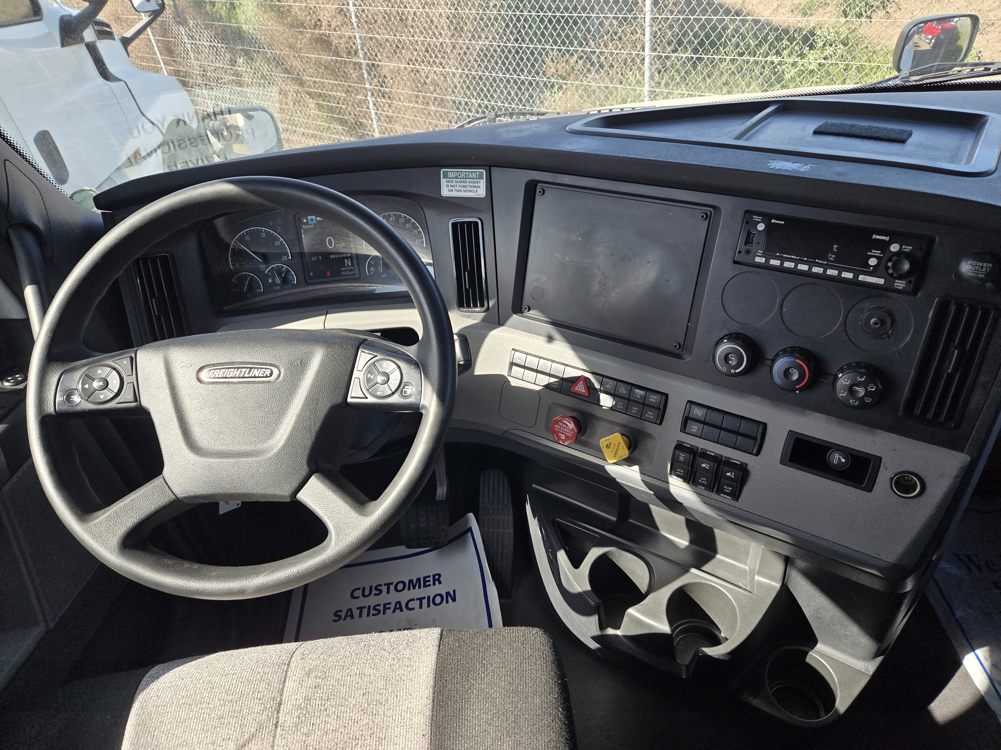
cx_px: 500
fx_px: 665
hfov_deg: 73.9
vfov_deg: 58.9
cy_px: 375
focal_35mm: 23
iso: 25
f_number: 1.8
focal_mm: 5.4
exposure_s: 1/292
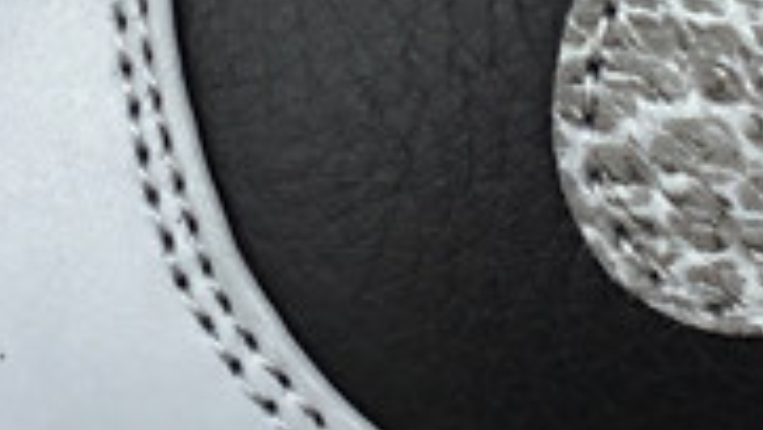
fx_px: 3400
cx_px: 459
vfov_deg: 7.2
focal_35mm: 168
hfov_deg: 12.8
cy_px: -65
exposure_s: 1/281
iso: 25
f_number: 2.4
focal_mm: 3.3
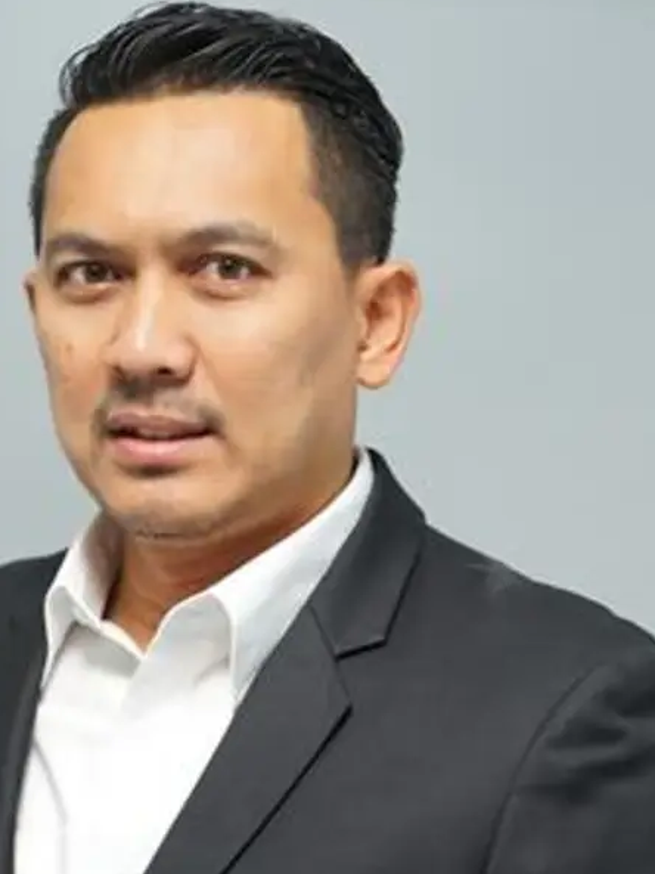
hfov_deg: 8.7
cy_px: 836
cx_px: 204
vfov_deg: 11.5
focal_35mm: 171
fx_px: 4314
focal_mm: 90
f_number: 5.6
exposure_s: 1/100
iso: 500
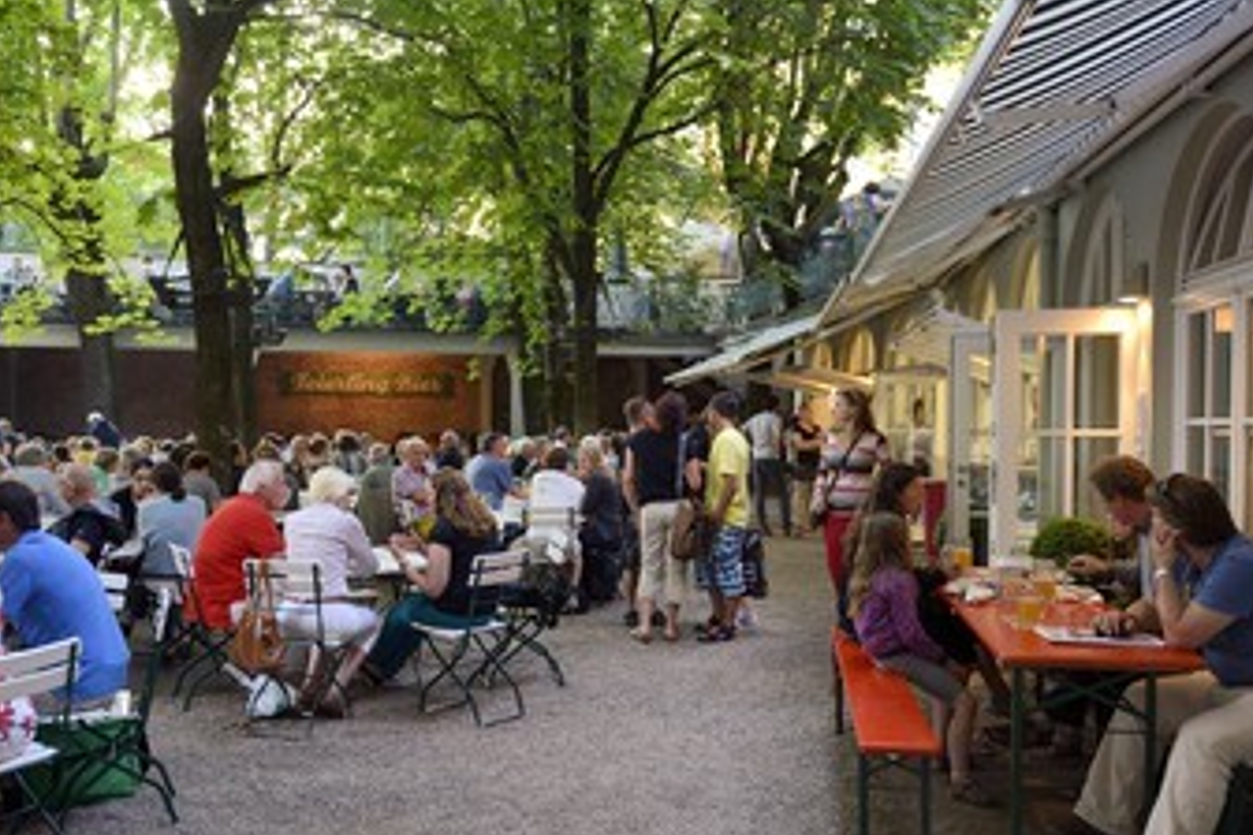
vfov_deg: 37.8
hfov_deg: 54.3
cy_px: 462
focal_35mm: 35
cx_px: 541
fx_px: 1218
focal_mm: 28
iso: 800
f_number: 3.2
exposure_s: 1/100
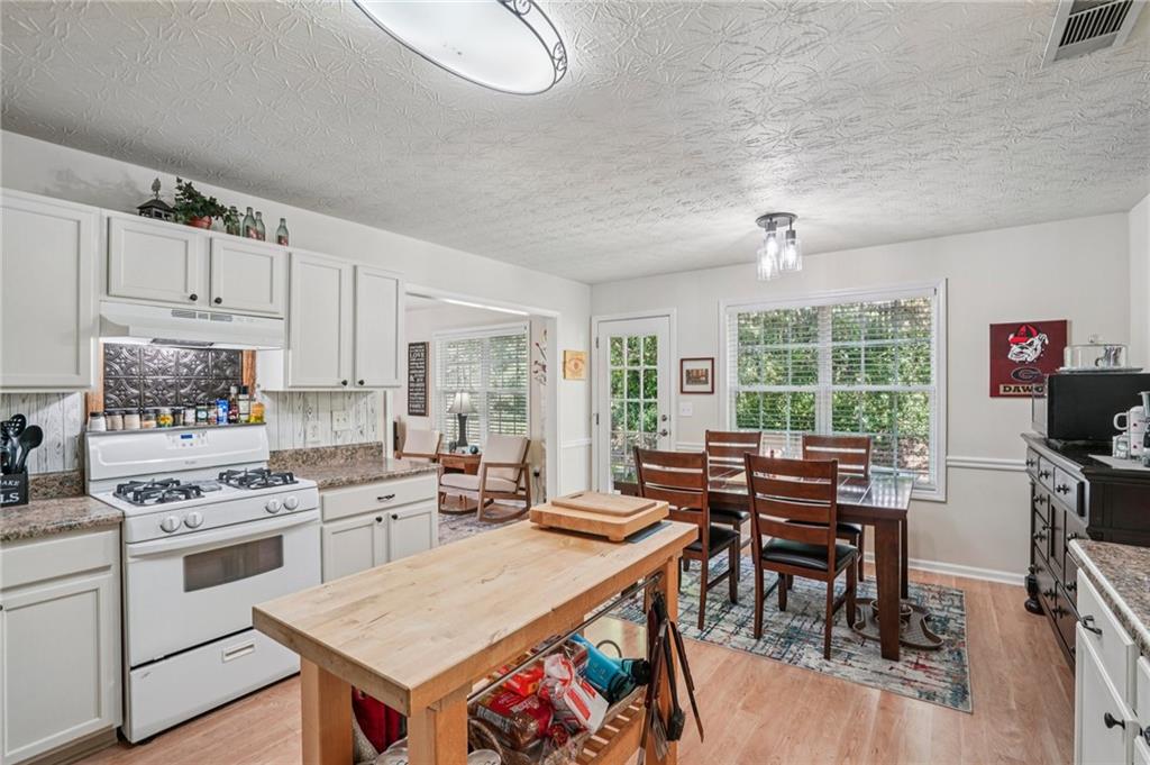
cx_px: 575
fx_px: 511
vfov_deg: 73.7
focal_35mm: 16
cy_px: 382
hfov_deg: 96.8
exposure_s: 1/8
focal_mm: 16
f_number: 8
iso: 400
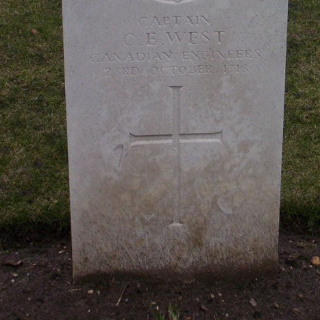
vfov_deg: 14.2
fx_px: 1276
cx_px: 164
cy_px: 78
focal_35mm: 122
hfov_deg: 14.3
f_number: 3.62
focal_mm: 10.76
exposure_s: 1/346
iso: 100
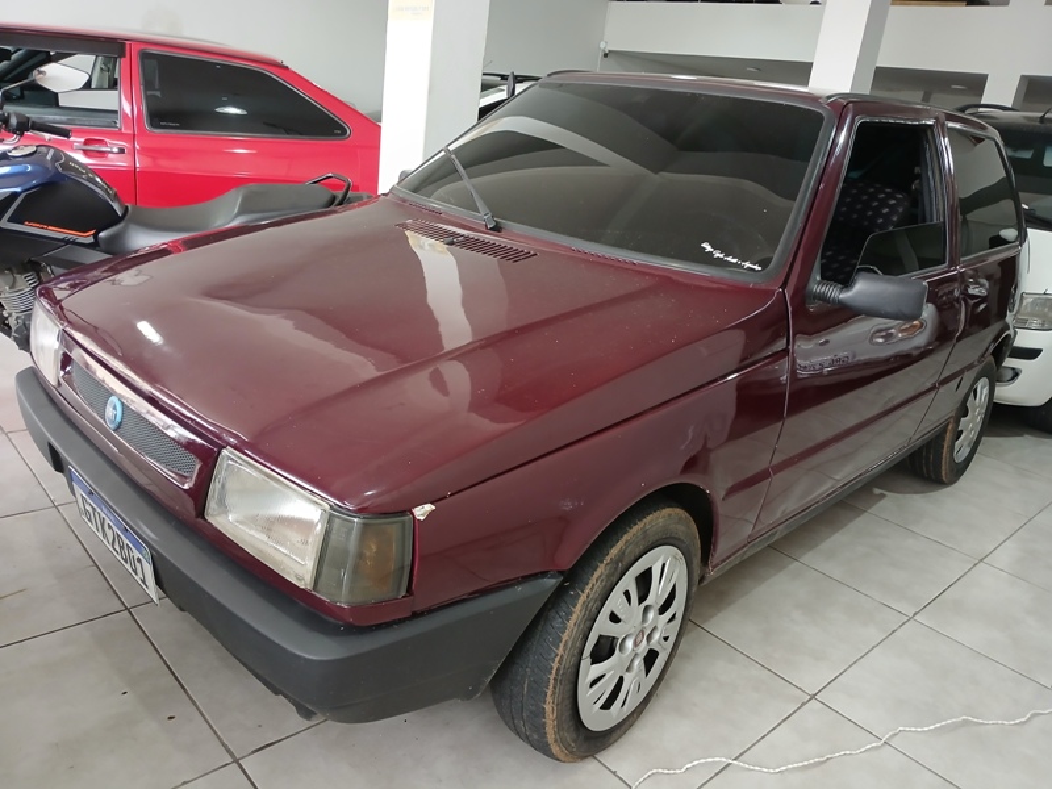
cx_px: 526
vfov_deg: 53.1
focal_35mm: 26
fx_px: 790
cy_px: 394
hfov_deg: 67.3
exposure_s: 1/40
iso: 250
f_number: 1.8
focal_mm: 3.98
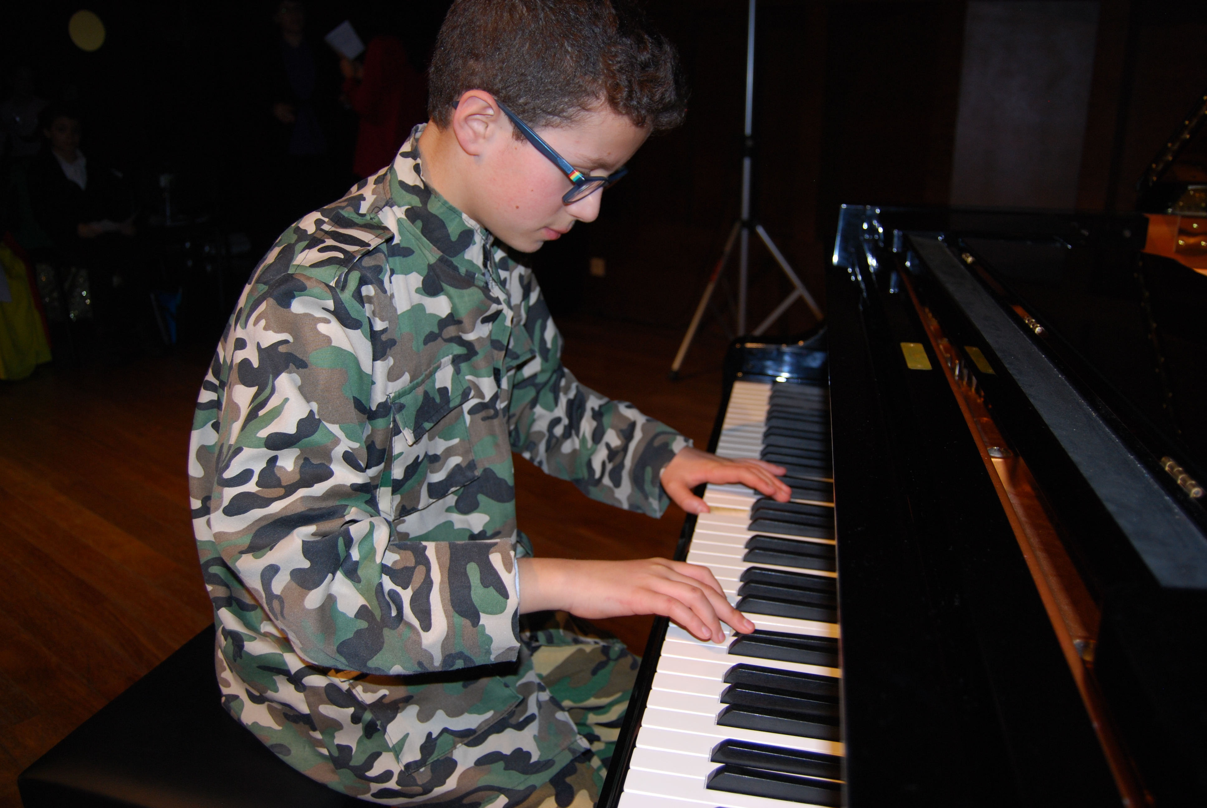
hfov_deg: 64.5
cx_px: 604
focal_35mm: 28
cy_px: 404
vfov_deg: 45.8
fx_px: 957
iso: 200
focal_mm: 19
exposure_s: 1/60
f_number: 3.5
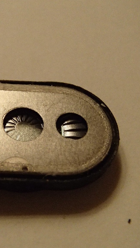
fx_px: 356
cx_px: 18
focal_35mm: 54
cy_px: 124
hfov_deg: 21.8
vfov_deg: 38.5
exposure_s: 1/80
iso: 800
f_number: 4.7
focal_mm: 6.64
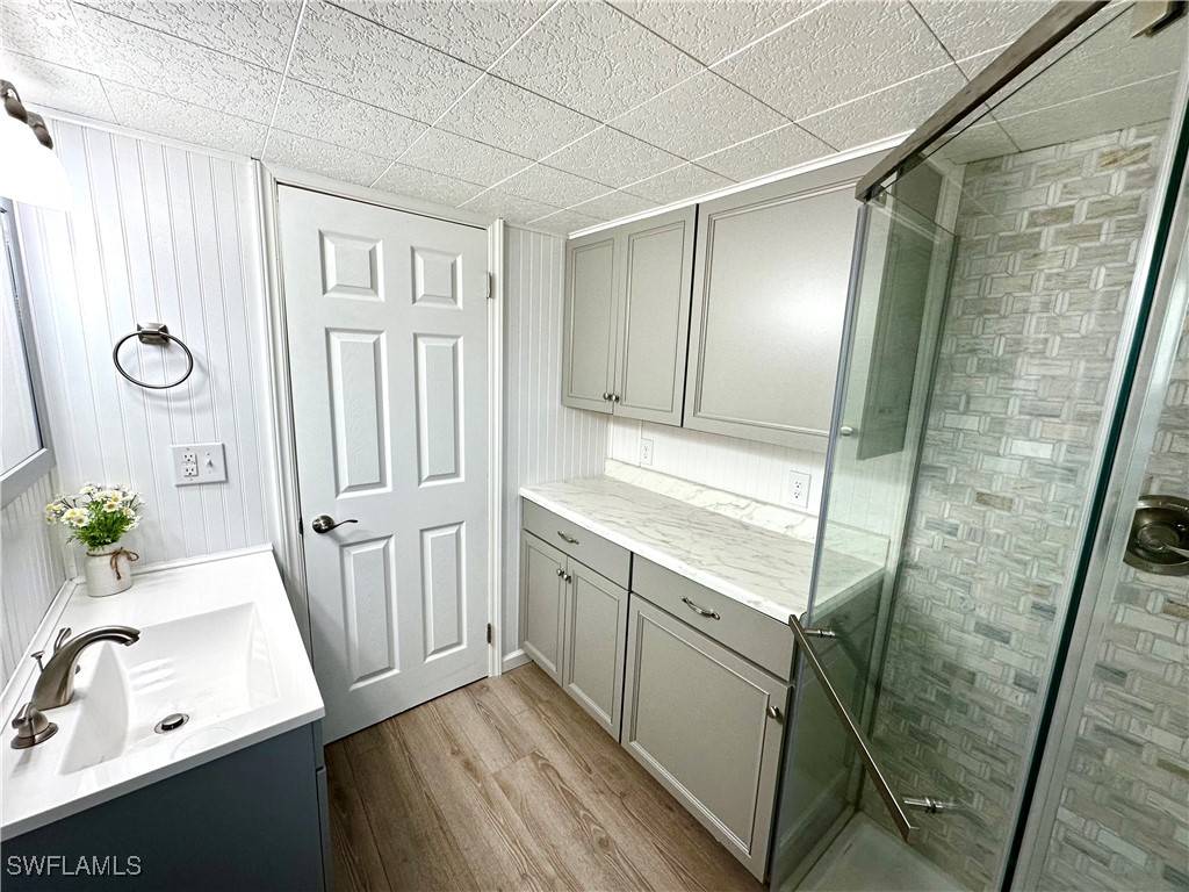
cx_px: 594
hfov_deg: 102.1
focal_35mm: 14
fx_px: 481
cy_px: 446
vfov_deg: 85.7
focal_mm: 2.22
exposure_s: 1/120
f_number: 2.2
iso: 125
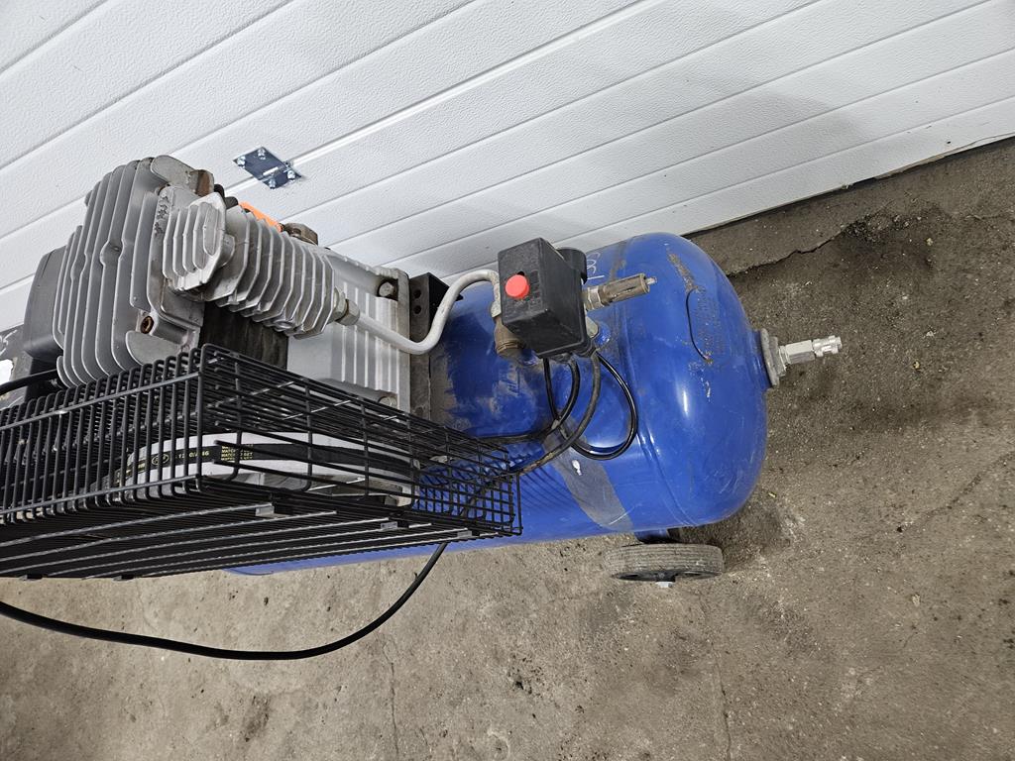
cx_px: 508
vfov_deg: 58.9
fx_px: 674
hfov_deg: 73.9
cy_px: 380
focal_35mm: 23
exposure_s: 1/25
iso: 640
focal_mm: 5.4
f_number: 1.8
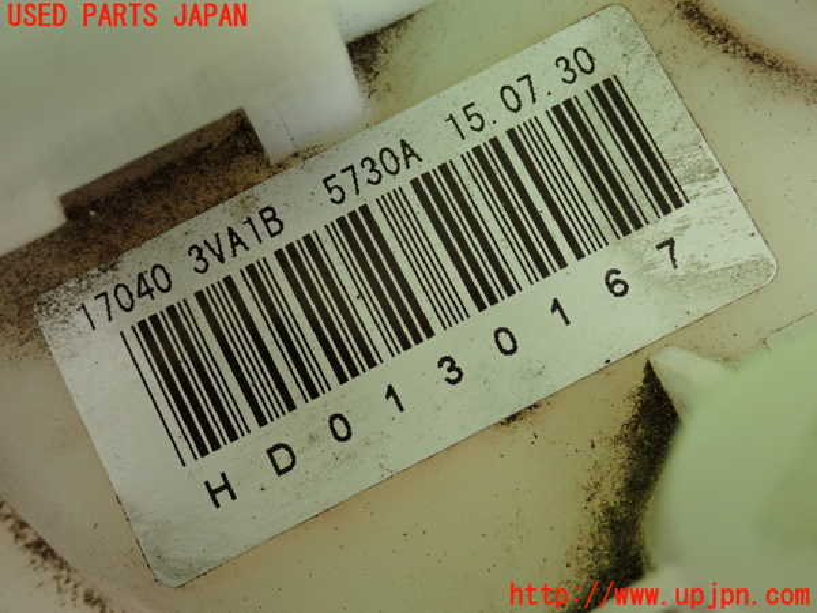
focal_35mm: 67
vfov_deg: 21.9
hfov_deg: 29.0
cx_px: 408
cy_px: 306
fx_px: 1581
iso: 800
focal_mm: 11.88
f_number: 3.8
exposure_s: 1/125
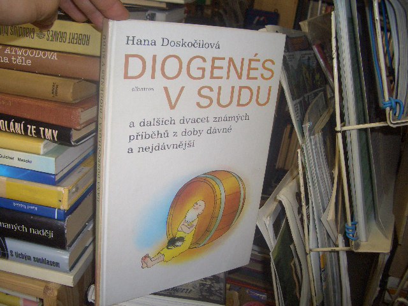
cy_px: 153
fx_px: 413
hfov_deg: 52.6
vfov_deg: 40.7
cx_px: 204
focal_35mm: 35
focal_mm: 5.8
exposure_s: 1/60
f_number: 2.6
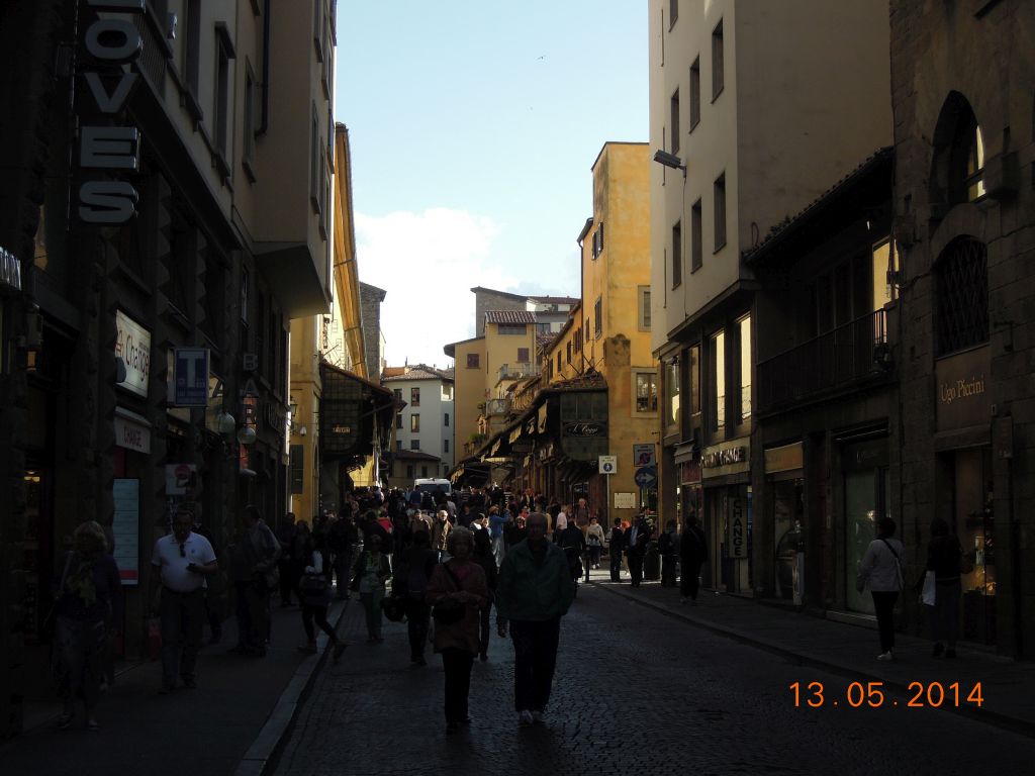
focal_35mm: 55
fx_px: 1644
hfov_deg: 34.9
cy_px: 388
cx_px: 518
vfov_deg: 26.6
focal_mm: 9.9
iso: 160
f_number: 4
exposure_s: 1/640
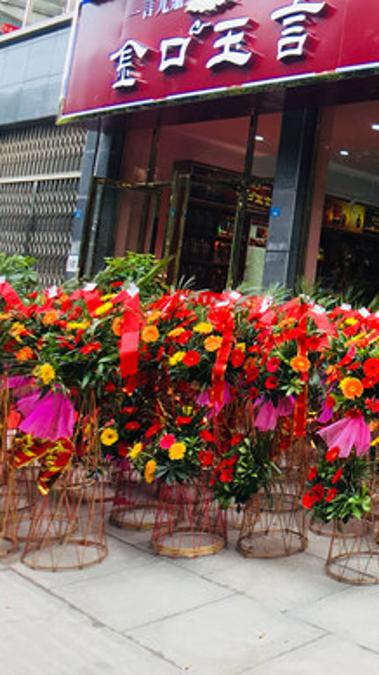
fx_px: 1073
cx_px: 552
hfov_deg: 18.1
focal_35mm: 60
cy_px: 226
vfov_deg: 34.6
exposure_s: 1/100
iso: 25
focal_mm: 4.15
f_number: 2.2
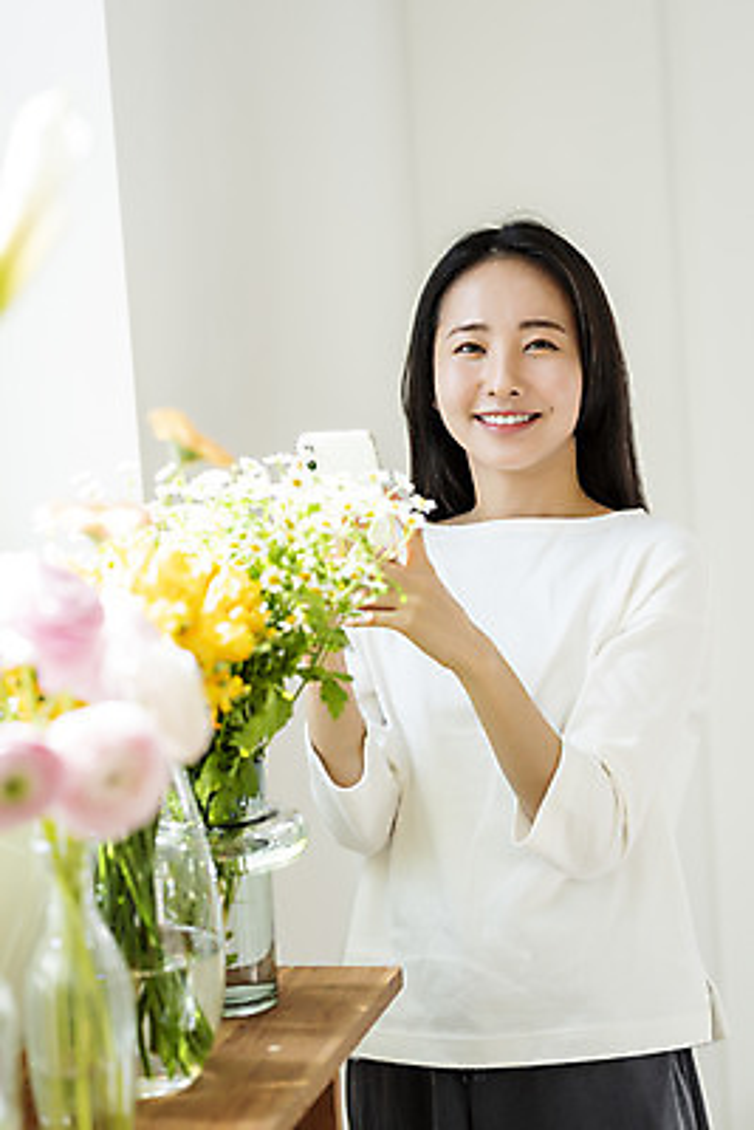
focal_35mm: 85
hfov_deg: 16.1
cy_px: 565
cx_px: 377
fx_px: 2668
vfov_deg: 23.9
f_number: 2.8
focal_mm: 85
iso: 100
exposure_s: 1/160
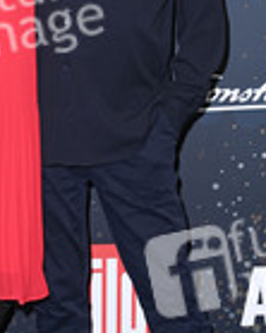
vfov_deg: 16.2
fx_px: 1172
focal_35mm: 119
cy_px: 141
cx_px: 50
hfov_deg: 12.9
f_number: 5.6
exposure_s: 1/250
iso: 320
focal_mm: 44
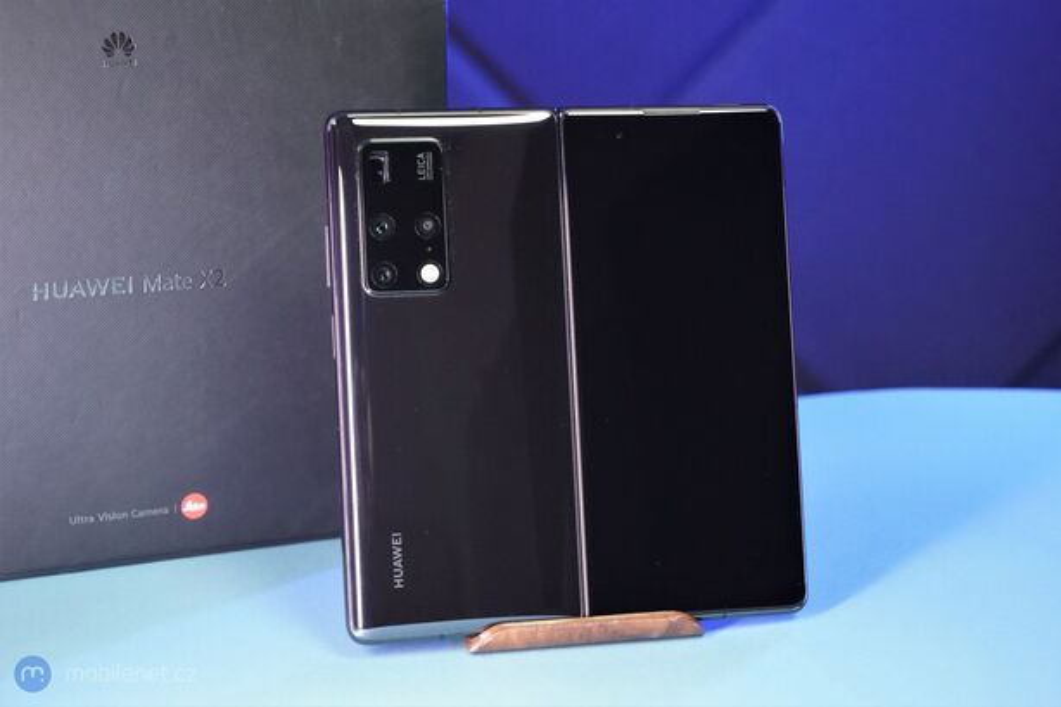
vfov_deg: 20.3
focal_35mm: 67
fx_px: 1974
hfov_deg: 30.1
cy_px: 354
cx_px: 530
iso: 12800
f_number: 8
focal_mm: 67
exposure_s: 1/250
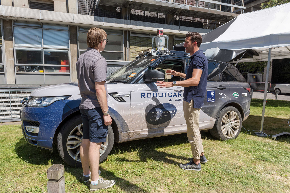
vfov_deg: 53.2
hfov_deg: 73.7
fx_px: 193
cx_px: 145
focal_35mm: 24
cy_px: 96
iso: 200
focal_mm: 24
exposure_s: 1/1000
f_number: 8
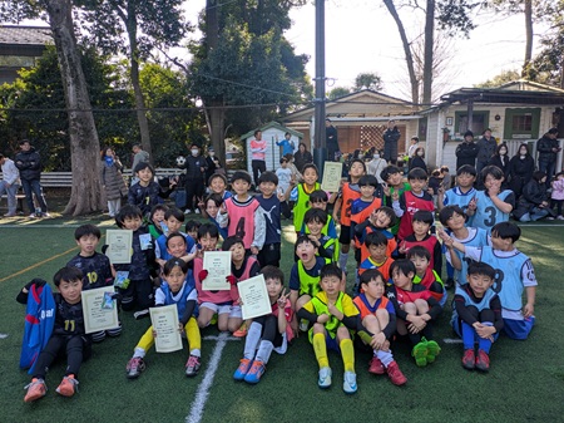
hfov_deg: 69.4
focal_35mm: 25
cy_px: 212
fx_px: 407
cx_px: 282
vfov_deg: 54.8
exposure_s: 1/276
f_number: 1.89
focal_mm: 5.43
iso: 39
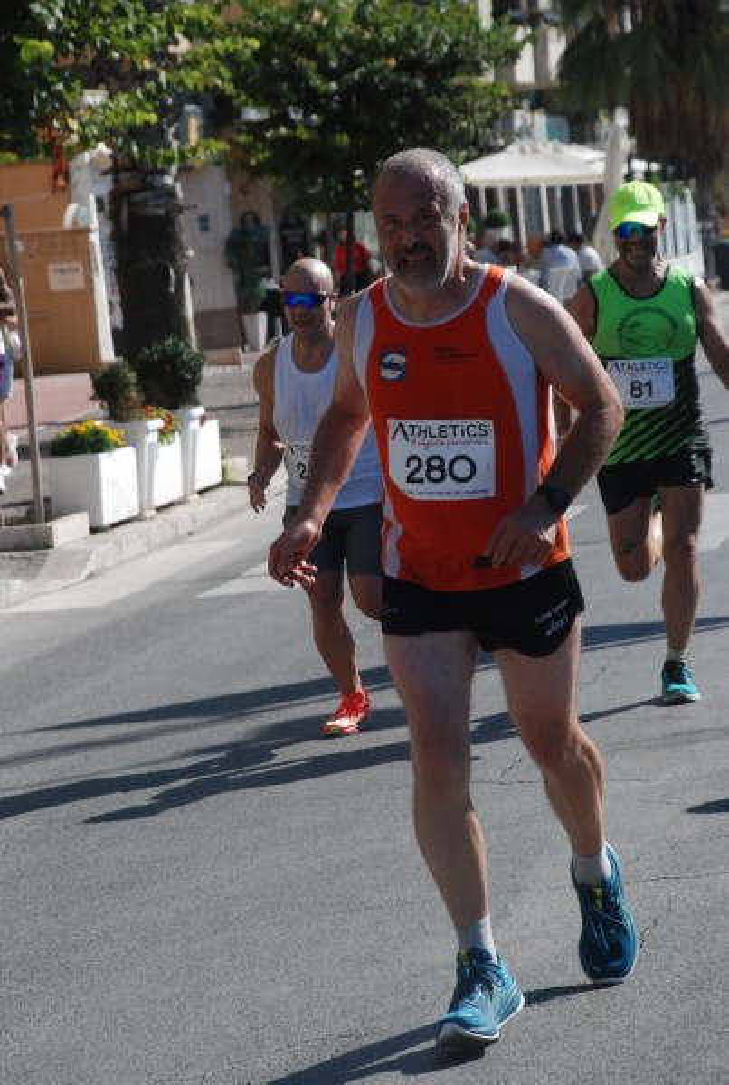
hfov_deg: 10.2
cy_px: 542
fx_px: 4079
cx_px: 364
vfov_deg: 15.2
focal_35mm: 135
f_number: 7.1
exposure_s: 1/2000
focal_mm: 90
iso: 1000
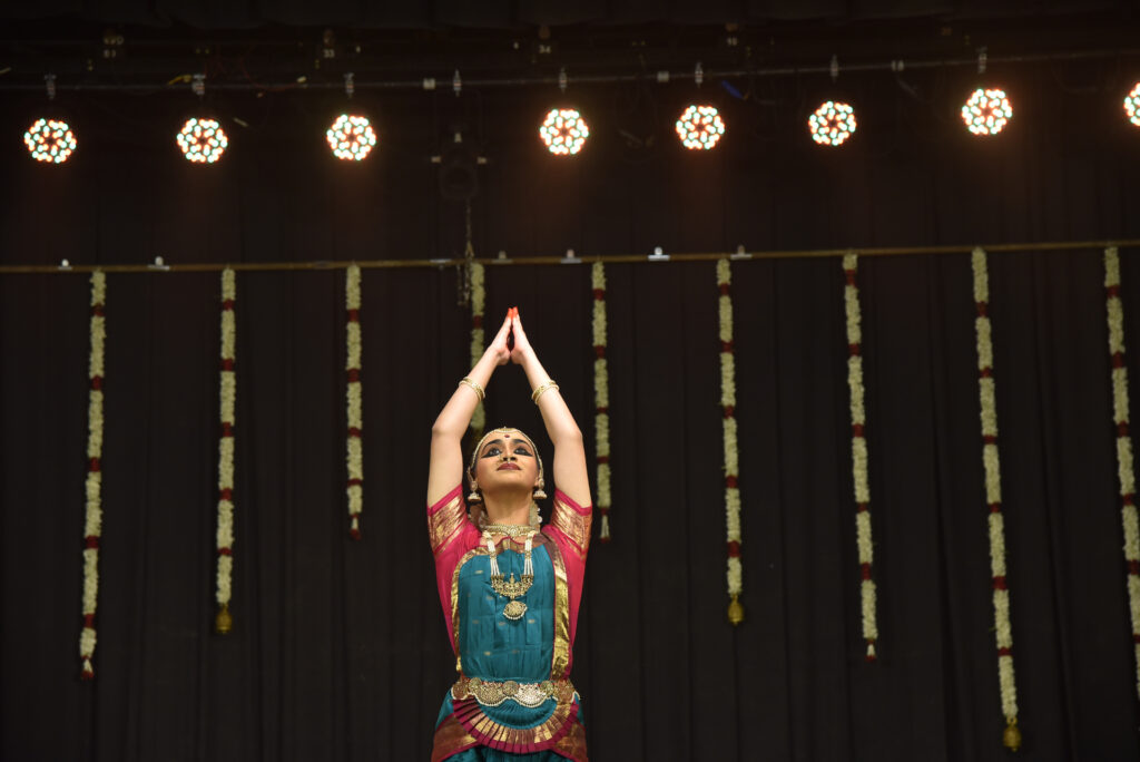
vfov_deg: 15.9
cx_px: 570
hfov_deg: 23.6
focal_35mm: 86
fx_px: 2725
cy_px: 381
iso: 800
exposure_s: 1/160
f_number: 4
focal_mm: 86
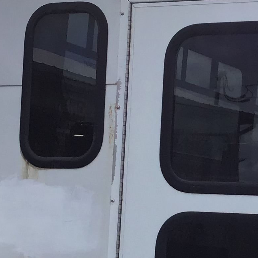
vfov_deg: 15.1
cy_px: 190
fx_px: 970
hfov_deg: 14.6
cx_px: 321
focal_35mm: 115
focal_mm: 3.3
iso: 25
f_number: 2.4
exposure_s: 1/1294
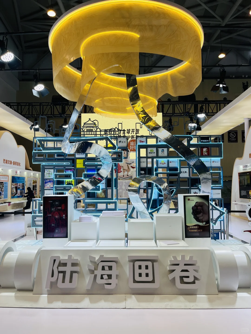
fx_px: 251
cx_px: 126
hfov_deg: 53.1
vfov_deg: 67.3
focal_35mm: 26
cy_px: 167
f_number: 1.6
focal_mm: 5.1
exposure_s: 1/212
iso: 40
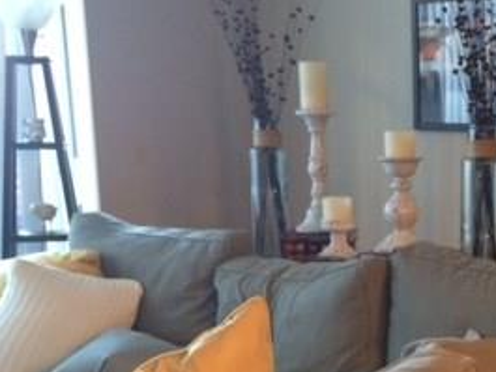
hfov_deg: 26.2
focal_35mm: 70
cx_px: 505
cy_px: 327
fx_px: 1003
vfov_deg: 20.6
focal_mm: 4.15
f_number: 2.2
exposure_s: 1/17
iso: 320
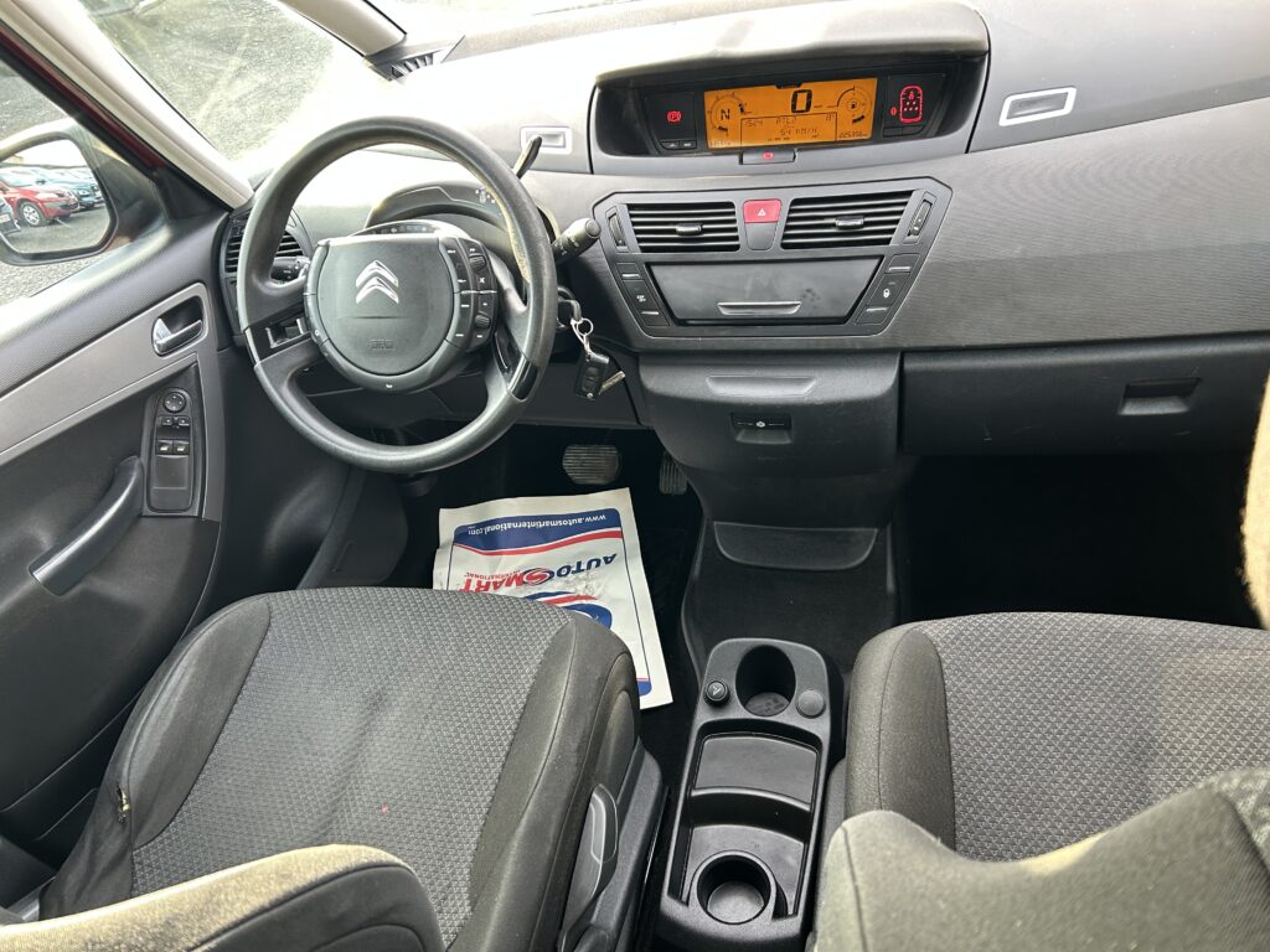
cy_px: 476
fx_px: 954
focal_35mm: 26
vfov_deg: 53.1
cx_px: 635
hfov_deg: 67.3
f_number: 1.5
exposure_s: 1/121
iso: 125
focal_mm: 5.7
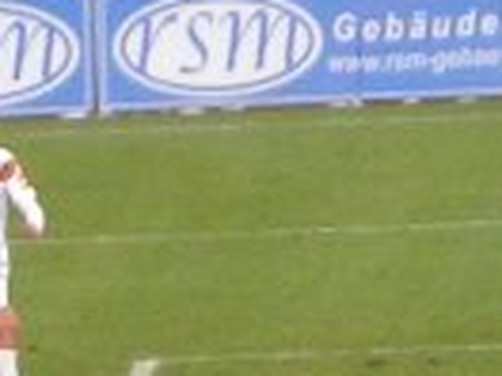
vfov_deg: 2.0
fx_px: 11021
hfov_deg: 2.6
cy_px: 179
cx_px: 312
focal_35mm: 760
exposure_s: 1/125
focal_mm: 19.1
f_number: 3.5
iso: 160
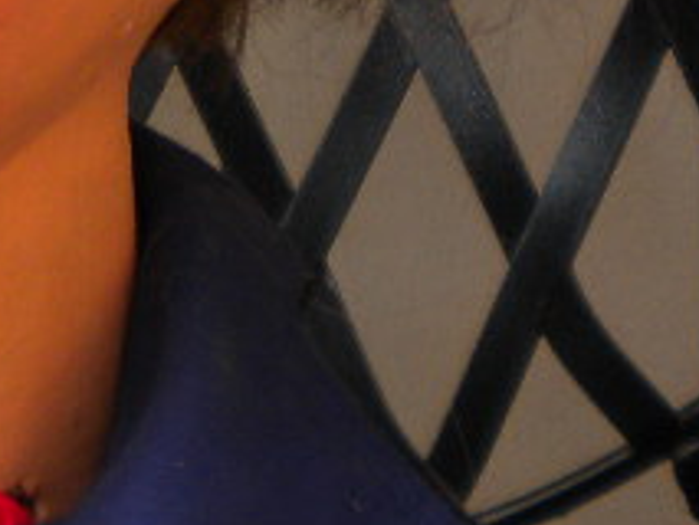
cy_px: -302
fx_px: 3394
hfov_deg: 11.1
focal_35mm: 168
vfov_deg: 8.6
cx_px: -473
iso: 80
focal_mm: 6.3
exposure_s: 1/124
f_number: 3.1
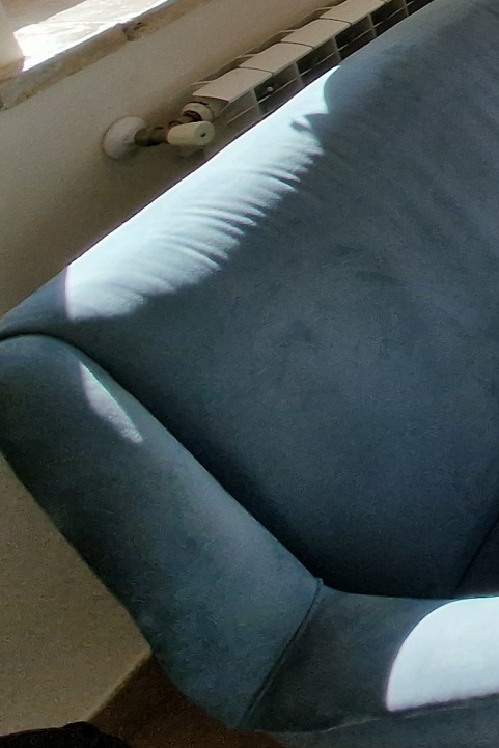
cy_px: -169
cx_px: 1237
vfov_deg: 33.0
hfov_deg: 14.6
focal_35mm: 48
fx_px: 997
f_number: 2.2
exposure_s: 1/728
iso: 50
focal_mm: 2.2
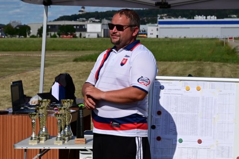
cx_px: 120
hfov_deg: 16.7
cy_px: 80
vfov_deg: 11.1
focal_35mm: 123
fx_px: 817
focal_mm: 82
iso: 800
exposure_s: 1/3200
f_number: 14
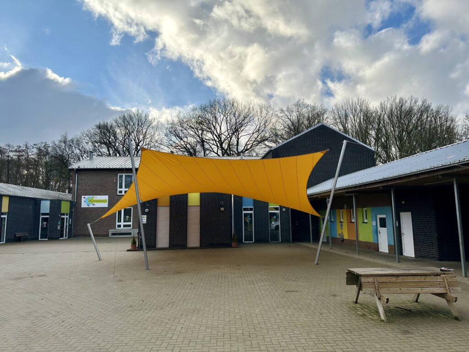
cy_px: 176
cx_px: 234
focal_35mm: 24
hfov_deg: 71.6
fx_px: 325
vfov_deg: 56.8
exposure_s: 1/4016
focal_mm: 6.86
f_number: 1.78
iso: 80
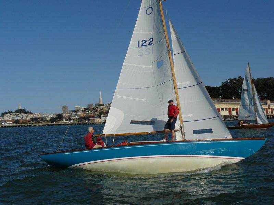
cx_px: 137
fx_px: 388
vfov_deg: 29.7
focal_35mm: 49
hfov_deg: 38.9
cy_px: 102
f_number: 6.3
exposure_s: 1/1000
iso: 100
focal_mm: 8.1
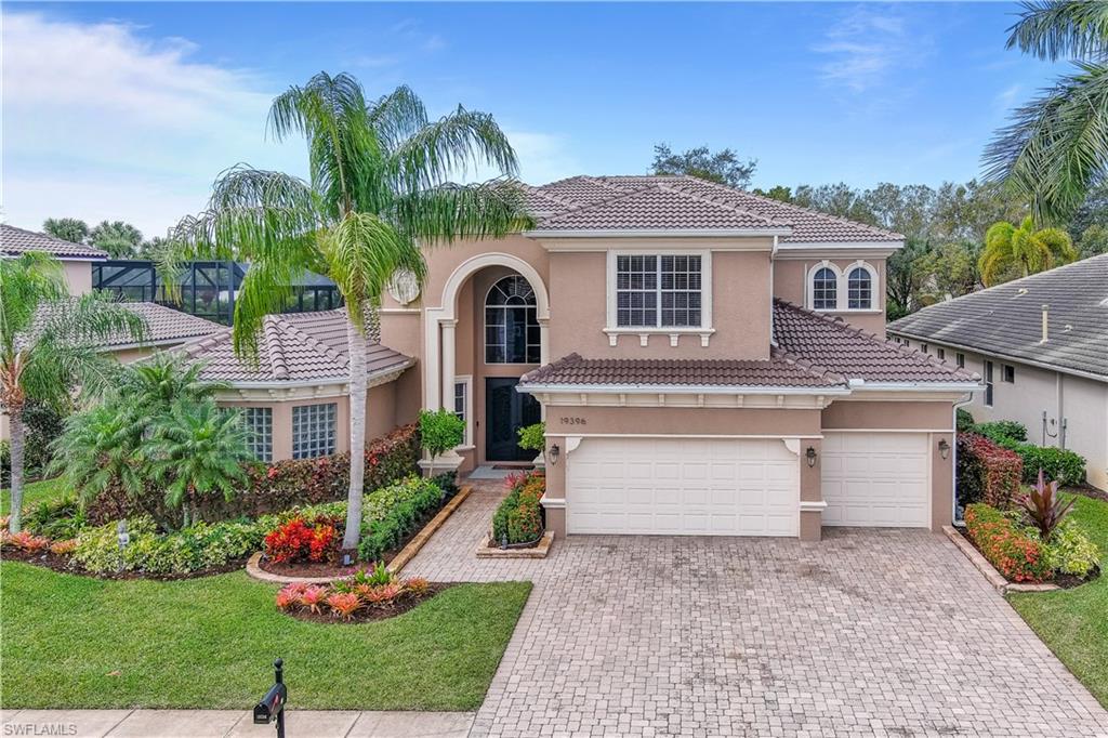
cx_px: 554
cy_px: 369
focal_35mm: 29
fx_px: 892
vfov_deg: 44.9
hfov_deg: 63.7
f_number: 2.8
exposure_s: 1/800
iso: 105
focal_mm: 10.57
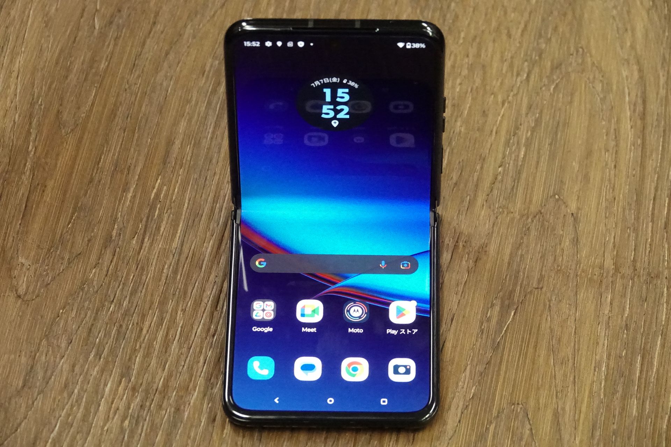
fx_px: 2442
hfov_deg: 15.6
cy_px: 224
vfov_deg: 10.5
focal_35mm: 131
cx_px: 336
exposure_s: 1/500
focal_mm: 47.94
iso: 6400
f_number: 4
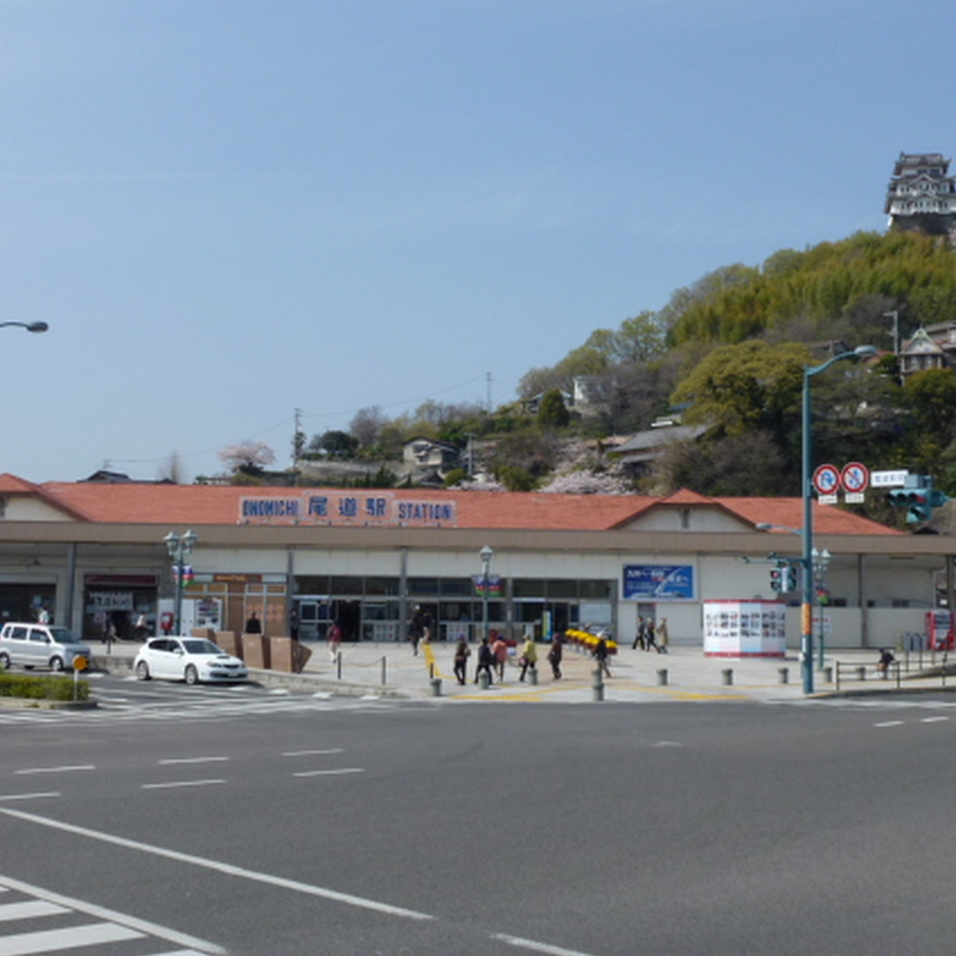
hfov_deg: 38.2
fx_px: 1375
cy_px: 426
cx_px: 561
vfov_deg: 38.3
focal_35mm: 44
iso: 100
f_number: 4
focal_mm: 5.9
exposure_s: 1/1000
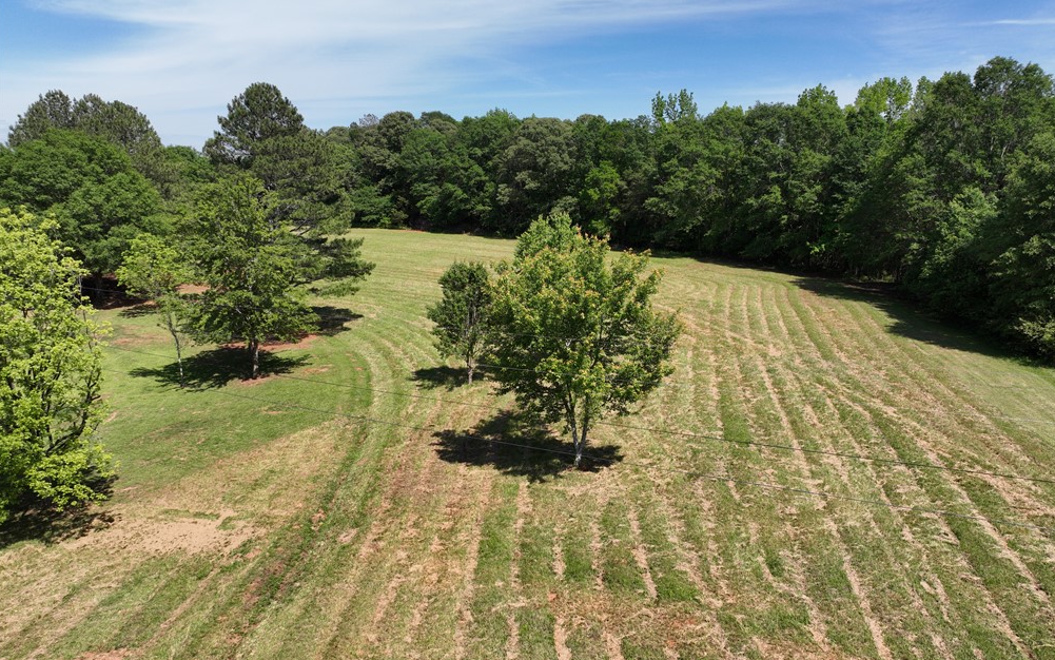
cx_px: 535
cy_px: 354
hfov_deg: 70.4
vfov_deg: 47.6
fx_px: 748
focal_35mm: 26
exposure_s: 1/240
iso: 100
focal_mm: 12.29
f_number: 2.8
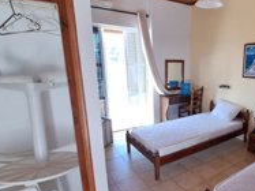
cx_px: 192
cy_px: 106
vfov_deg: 54.7
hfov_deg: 65.1
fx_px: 184
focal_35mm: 25
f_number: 2.2
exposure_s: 1/60
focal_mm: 1.74
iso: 64
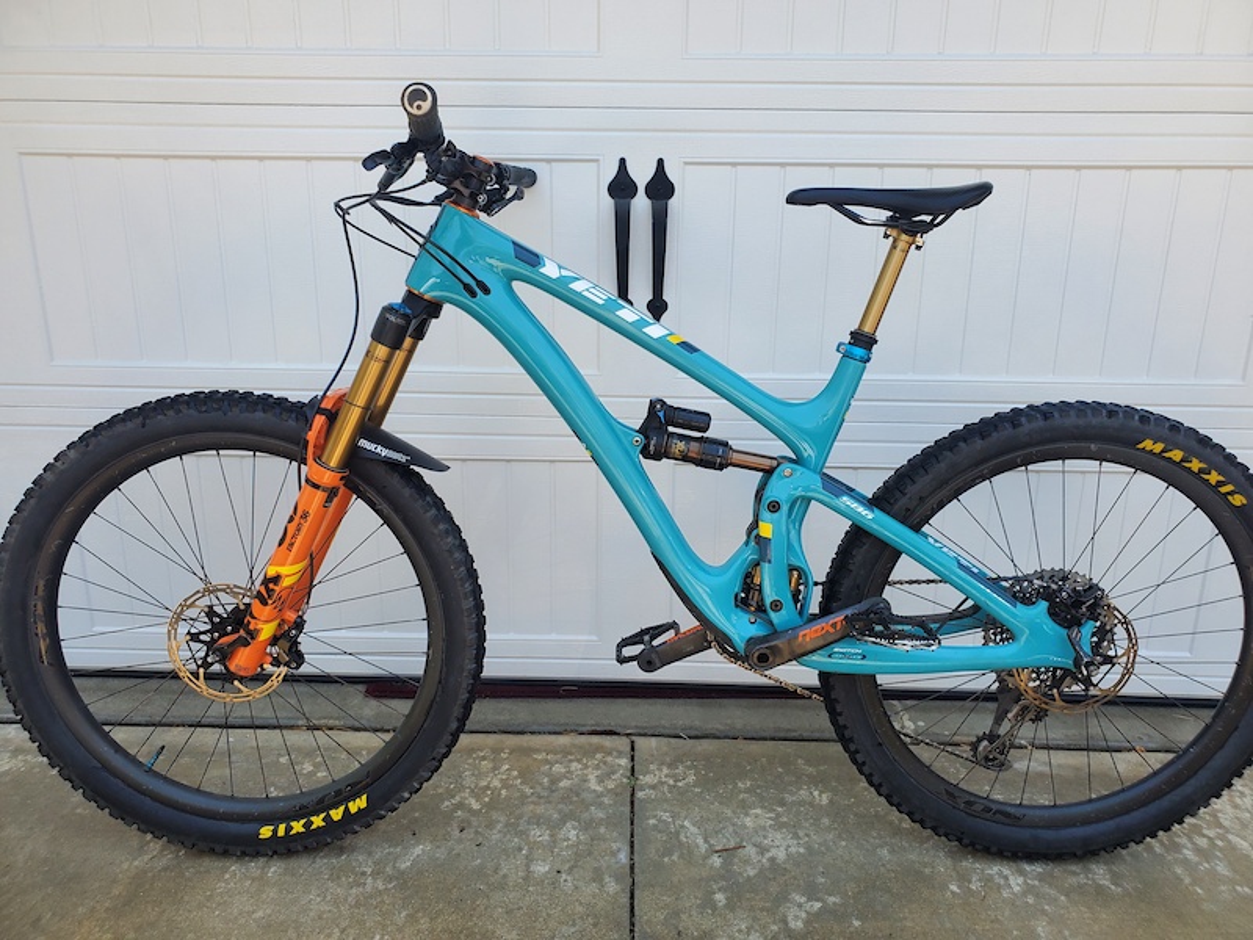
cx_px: 626
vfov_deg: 53.1
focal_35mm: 26
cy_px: 470
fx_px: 941
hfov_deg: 67.3
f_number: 2.4
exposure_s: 1/231
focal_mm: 4.3
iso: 50
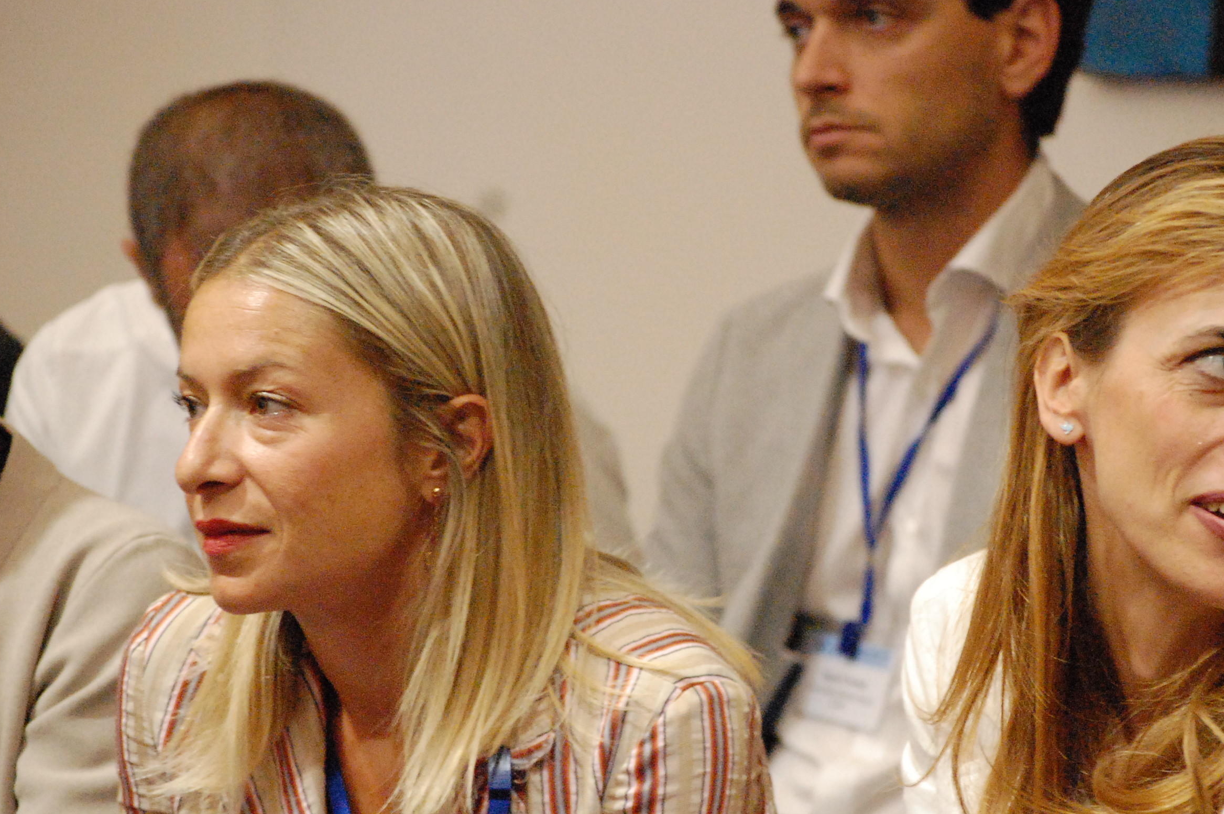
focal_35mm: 197
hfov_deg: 10.4
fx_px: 6692
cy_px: 450
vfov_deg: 7.0
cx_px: 713
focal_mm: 102
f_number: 4.8
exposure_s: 1/60
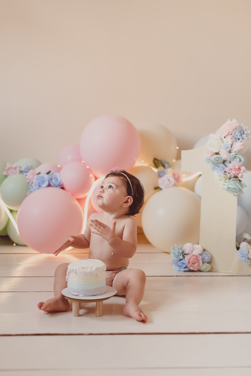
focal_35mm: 50
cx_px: 126
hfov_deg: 27.0
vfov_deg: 39.6
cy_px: 188
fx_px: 522
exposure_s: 1/80
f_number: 2.2
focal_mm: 50
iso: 100
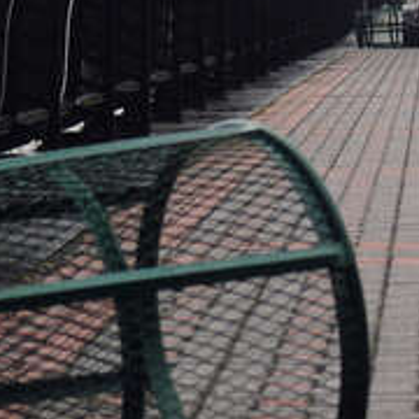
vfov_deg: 5.5
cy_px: 79
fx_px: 4341
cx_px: 345
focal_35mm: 317
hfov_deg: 5.5
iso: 200
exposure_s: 1/160
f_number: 5.6
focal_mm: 55
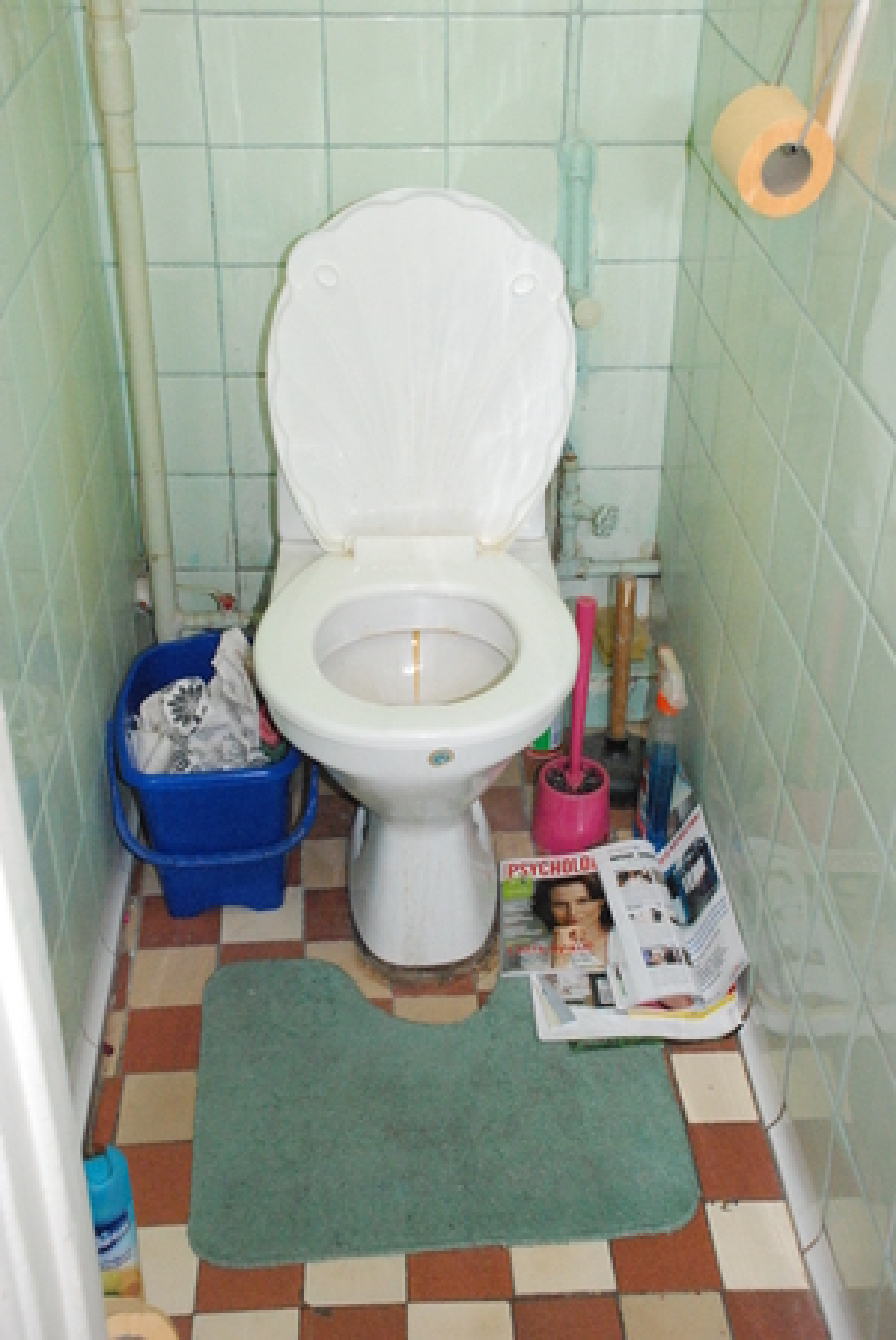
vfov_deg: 46.4
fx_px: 1564
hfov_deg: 32.0
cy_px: 670
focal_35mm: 42
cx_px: 448
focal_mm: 28
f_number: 7.1
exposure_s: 1/60
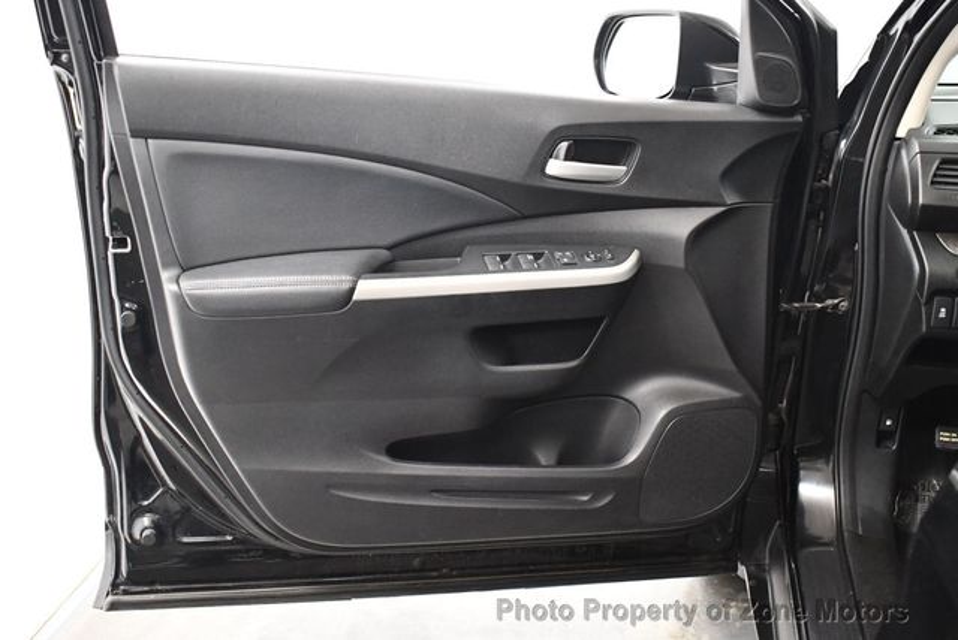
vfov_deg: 32.0
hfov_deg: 46.4
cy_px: 320
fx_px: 1119
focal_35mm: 42
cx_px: 479
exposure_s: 1/60
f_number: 3.8
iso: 3200
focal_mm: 21
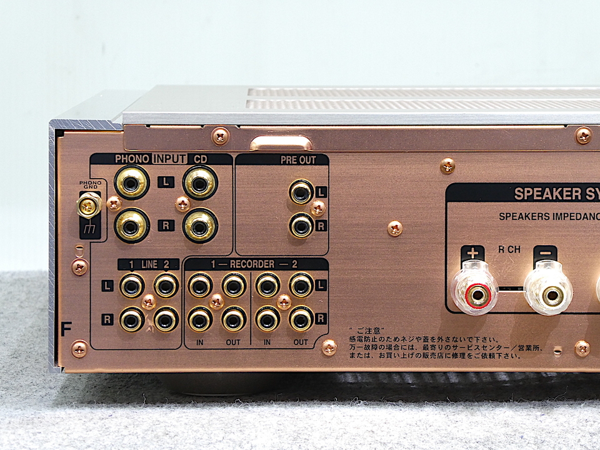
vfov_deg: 9.8
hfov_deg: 13.1
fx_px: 2617
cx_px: 300
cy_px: 225
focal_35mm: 151
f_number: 5.4
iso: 200
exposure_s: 1/4
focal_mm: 27.1
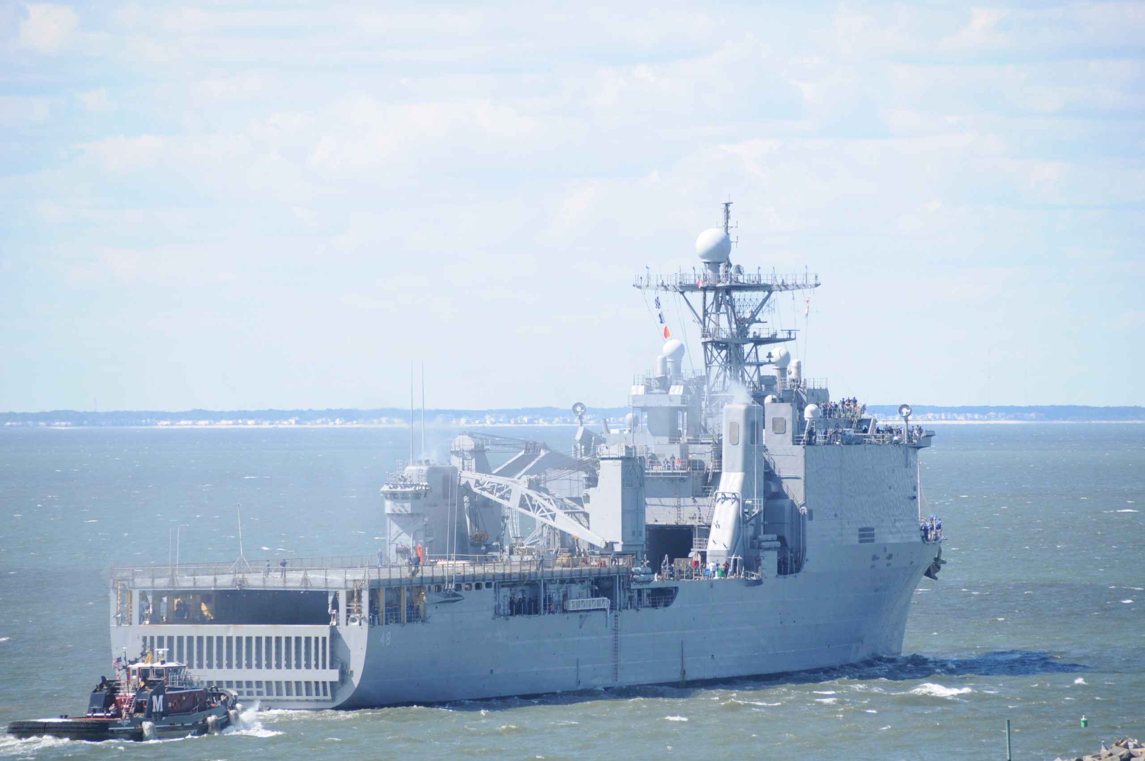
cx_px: 572
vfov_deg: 4.6
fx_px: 9529
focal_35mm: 300
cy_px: 380
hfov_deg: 6.9
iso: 250
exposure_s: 1/640
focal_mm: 200
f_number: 6.3
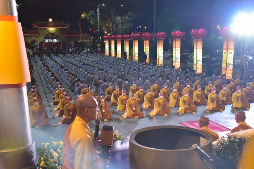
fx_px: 339
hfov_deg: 41.1
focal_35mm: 48
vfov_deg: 28.1
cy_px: 84
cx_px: 127
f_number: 5.6
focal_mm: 48
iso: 2000
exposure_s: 1/50
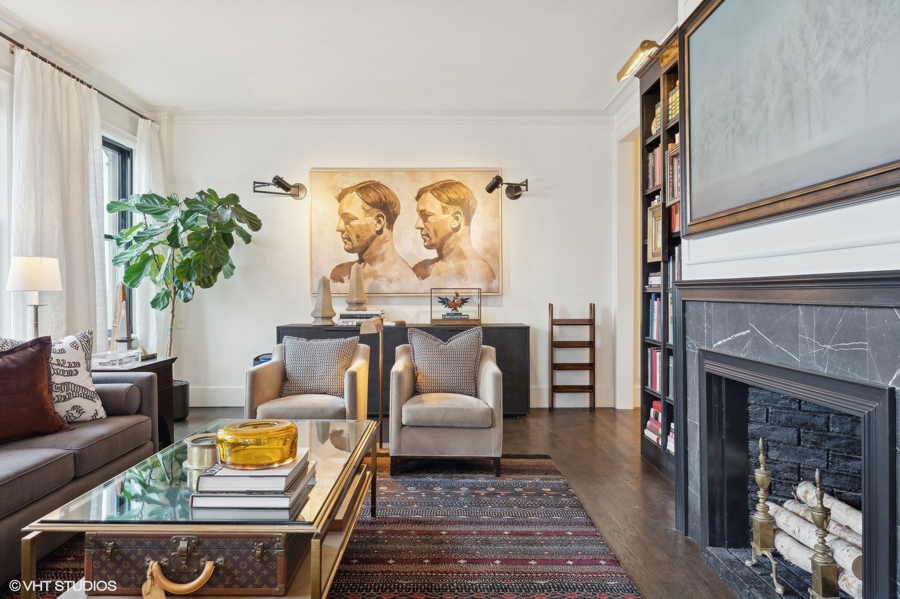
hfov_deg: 73.8
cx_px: 450
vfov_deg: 53.1
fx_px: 600
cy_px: 300
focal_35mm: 24
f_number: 8
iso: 320
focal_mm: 16
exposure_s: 1/8
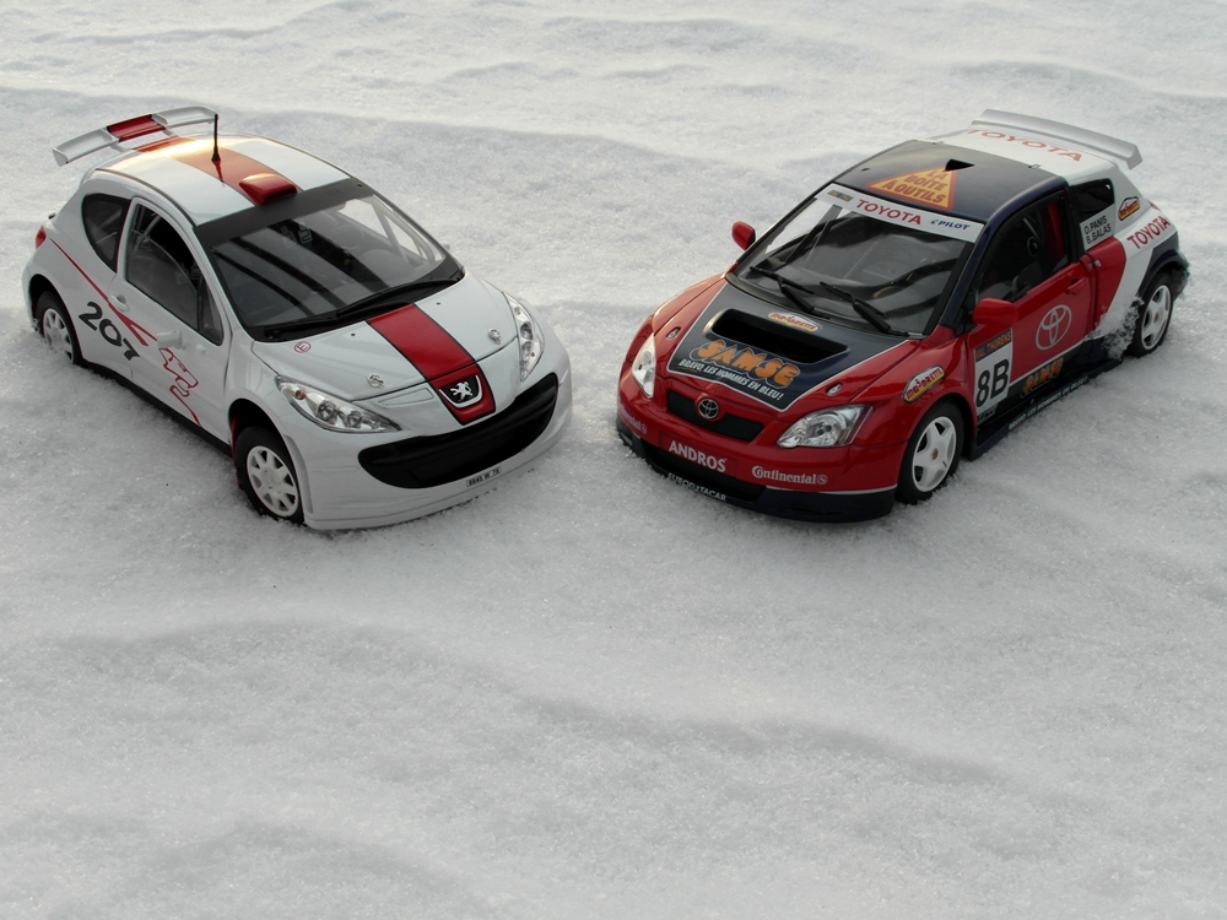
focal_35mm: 53
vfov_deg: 27.5
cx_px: 614
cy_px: 460
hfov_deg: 36.2
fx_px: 1879
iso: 80
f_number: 5.4
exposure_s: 1/60
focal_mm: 8.7
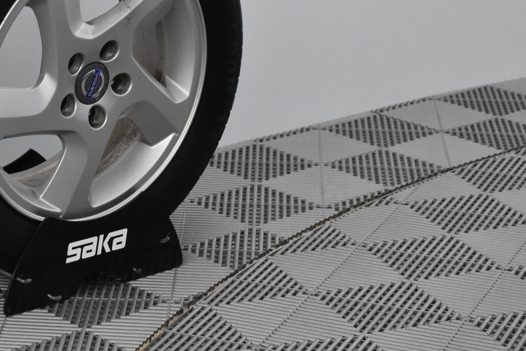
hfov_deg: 15.7
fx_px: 1885
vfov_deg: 10.6
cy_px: 61
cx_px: 65
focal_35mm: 129
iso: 3200
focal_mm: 48
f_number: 6.3
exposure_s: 1/160
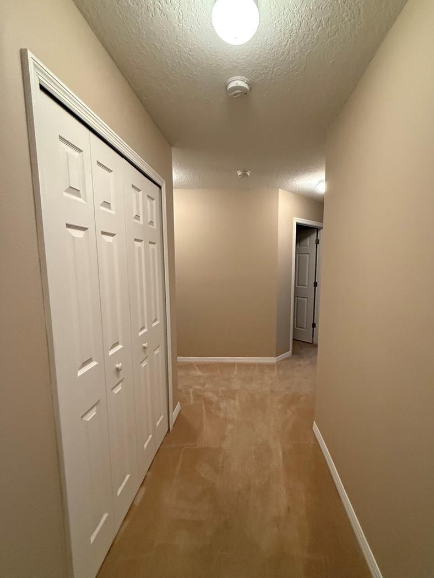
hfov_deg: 77.8
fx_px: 267
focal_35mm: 16
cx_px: 243
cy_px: 298
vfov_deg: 94.5
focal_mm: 2.22
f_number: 2.2
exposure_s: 1/60
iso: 800
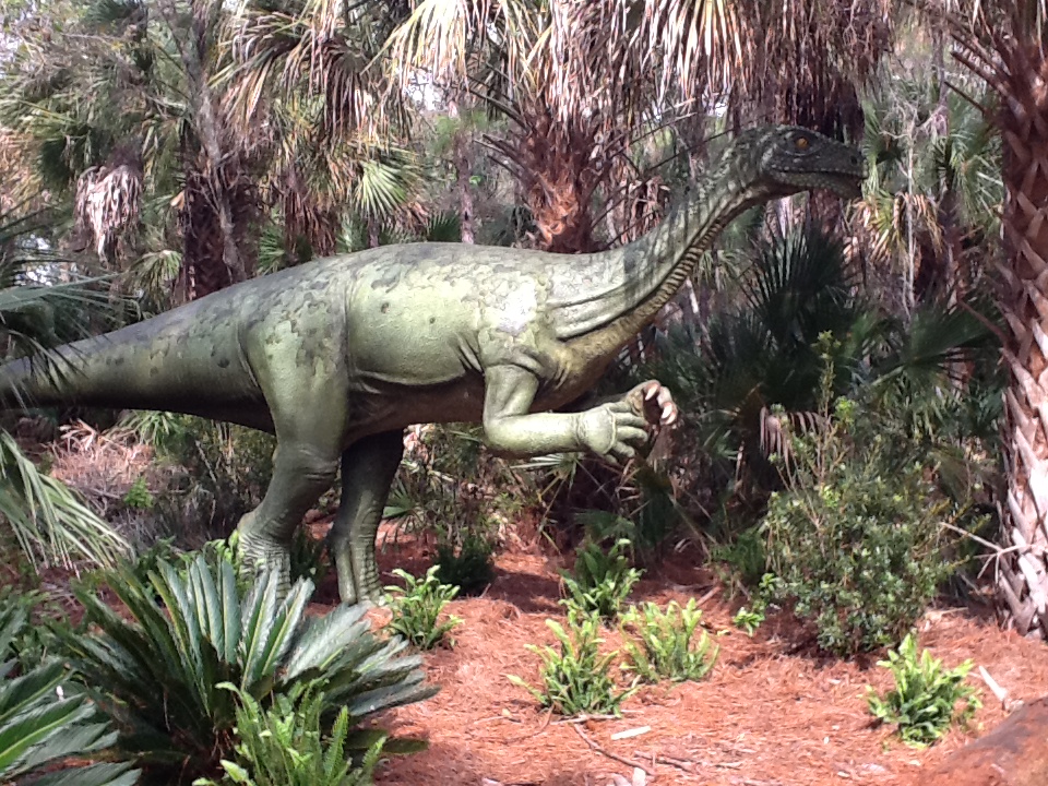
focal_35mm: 32
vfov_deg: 44.2
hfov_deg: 56.8
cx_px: 524
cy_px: 393
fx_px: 969
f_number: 2.4
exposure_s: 1/237
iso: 64
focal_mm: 2.03
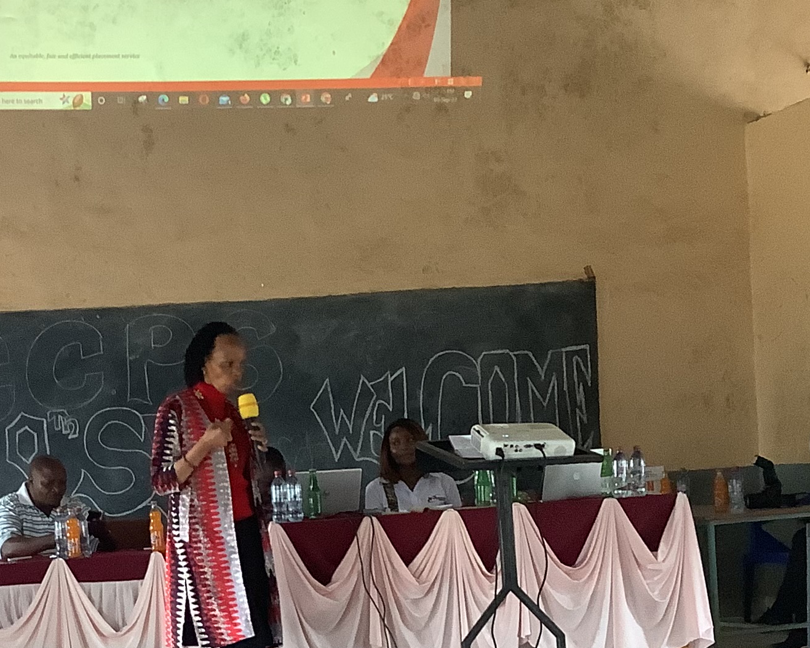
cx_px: 94
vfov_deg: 19.9
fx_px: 1798
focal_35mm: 75
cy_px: 631
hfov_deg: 24.7
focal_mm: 3.3
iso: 320
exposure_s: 1/33
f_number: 2.4
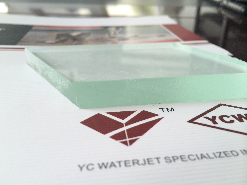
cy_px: 92
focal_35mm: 30
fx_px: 214
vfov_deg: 46.8
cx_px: 124
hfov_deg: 60.0
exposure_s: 1/120
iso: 50
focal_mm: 4.12
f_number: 2.2
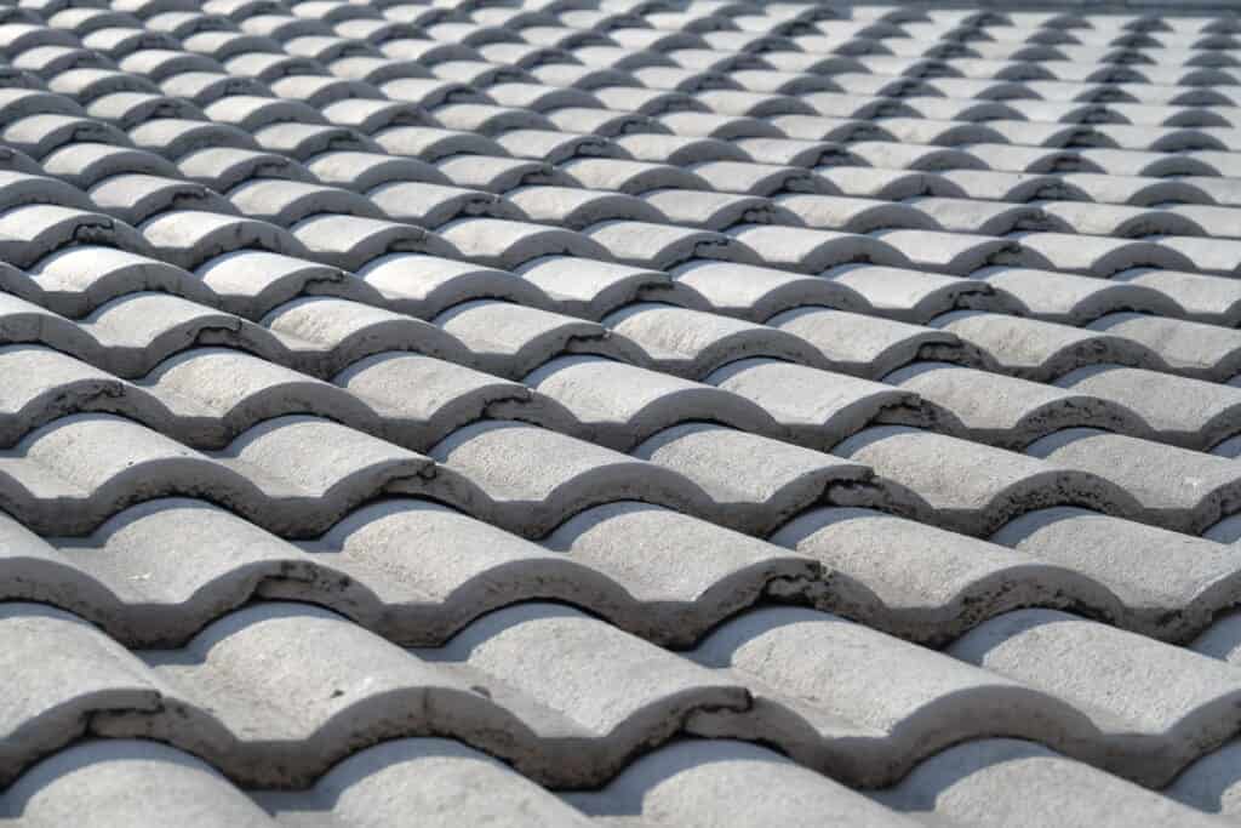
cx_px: 620
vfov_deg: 10.8
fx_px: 4378
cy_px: 414
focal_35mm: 127
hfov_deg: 16.1
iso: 200
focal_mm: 84.8
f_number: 11
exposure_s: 1/100
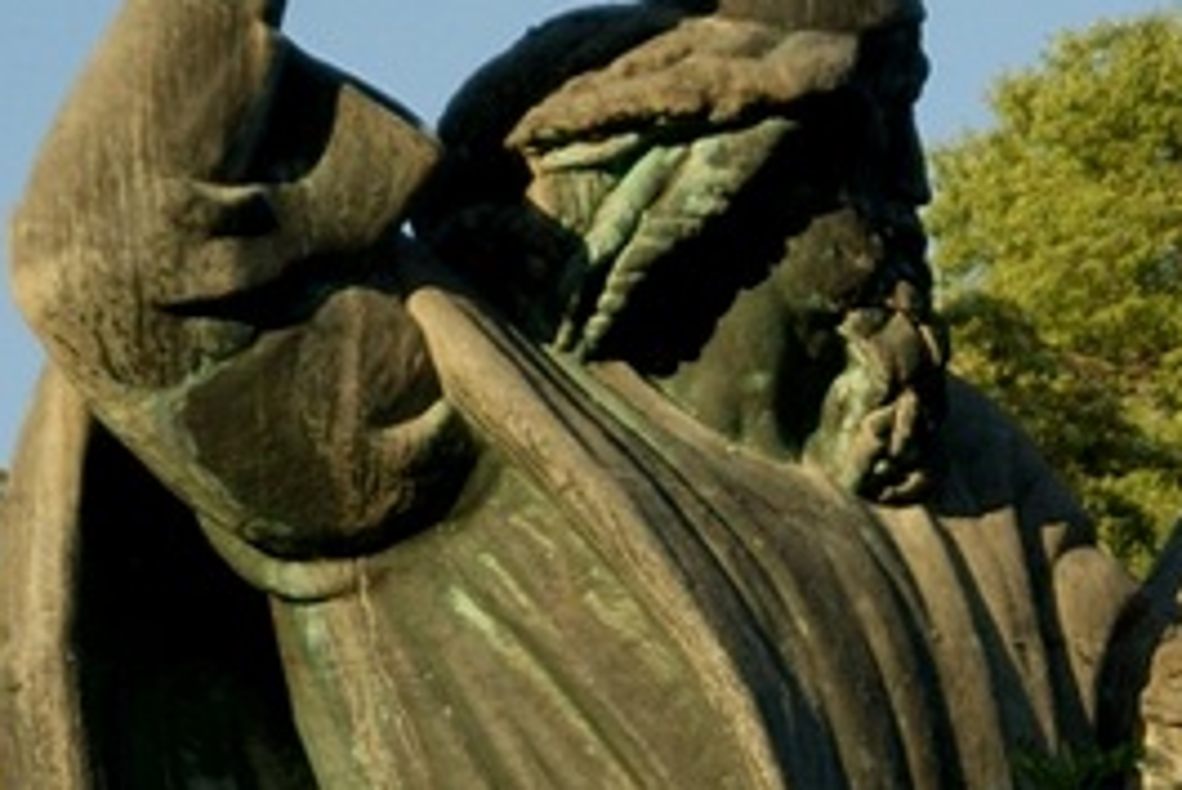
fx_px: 10709
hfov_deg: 6.3
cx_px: 843
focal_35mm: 326
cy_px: 384
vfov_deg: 4.2
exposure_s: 1/640
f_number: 5
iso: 200
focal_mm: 80
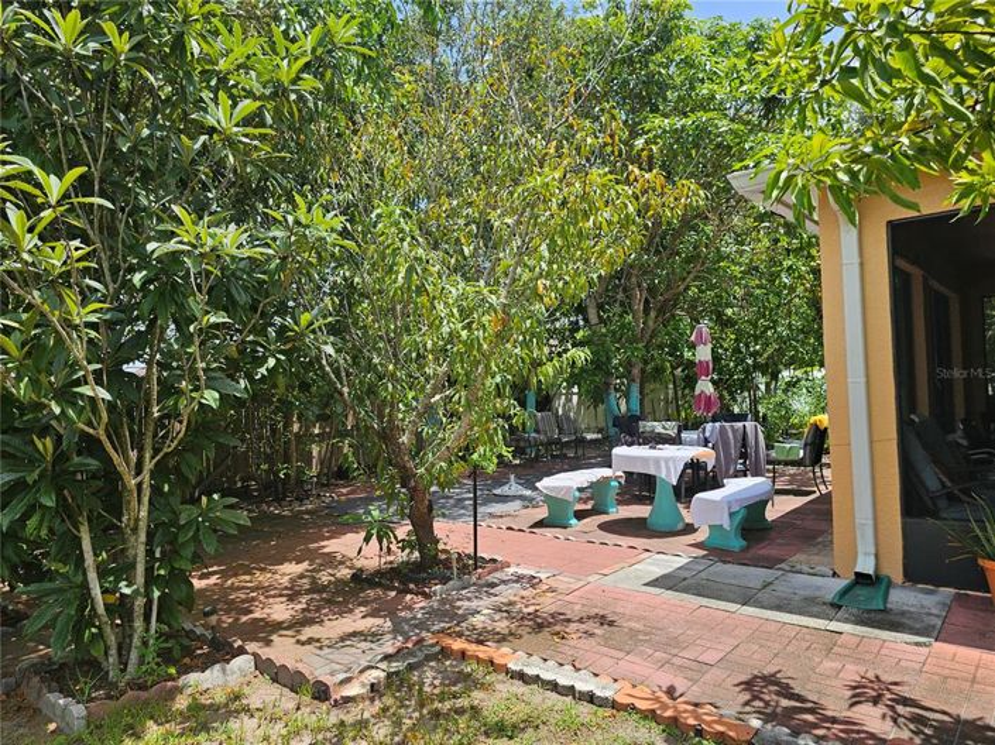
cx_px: 498
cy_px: 372
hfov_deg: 74.0
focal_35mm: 23
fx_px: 661
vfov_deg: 58.8
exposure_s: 1/381
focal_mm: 6.3
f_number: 1.7
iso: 10
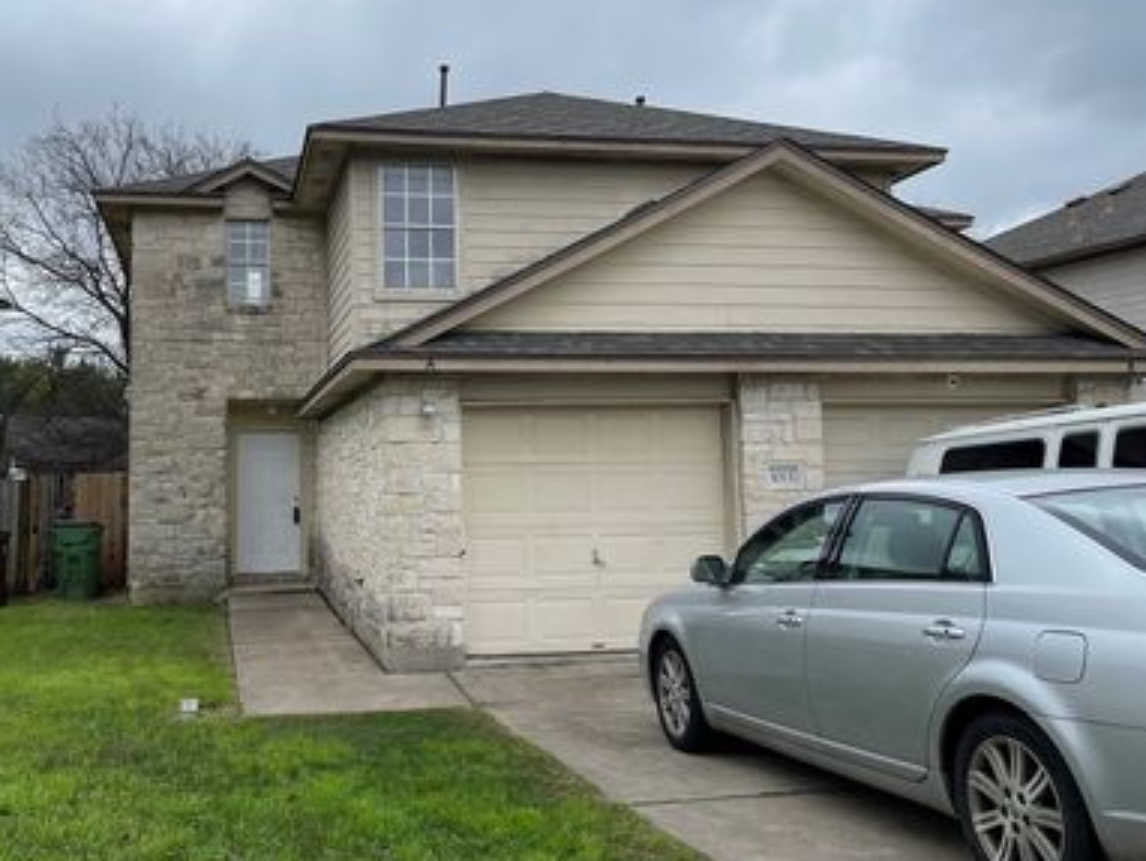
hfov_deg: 53.1
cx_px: 405
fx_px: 1126
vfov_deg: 41.7
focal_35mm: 34
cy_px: 352
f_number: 1.6
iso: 32
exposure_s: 1/1513
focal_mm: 5.1
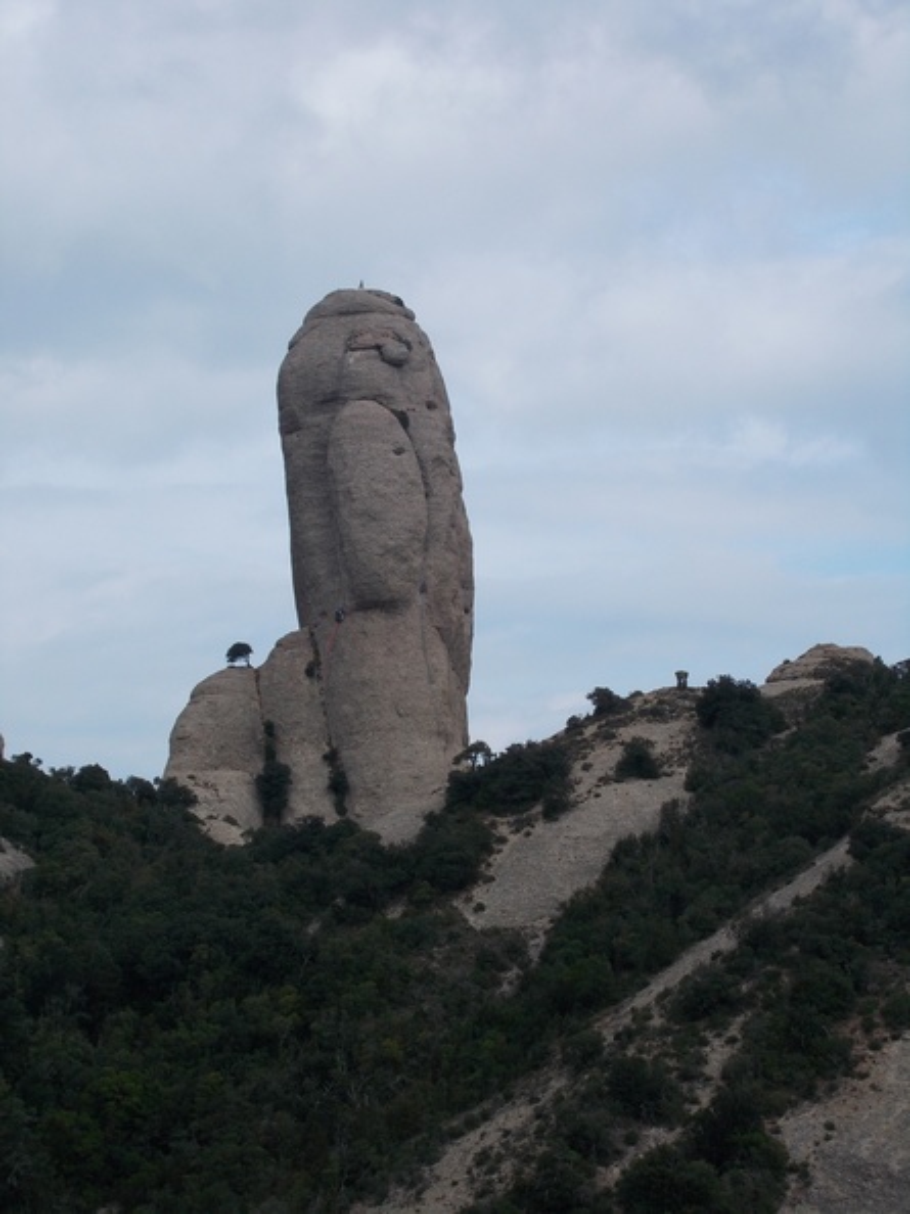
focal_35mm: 86
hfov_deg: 17.2
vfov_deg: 22.8
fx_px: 3017
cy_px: 607
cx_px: 455
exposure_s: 1/400
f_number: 6.3
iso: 80
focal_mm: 15.4
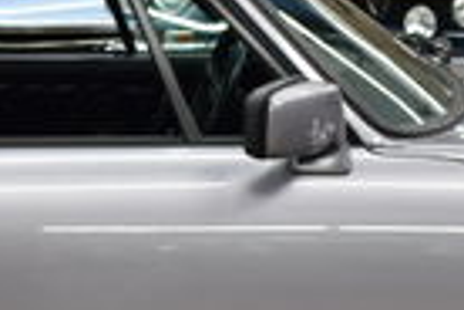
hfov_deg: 10.2
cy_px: 273
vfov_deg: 6.8
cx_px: 17
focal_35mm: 201
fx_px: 2590
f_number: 3.8
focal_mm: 24
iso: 360
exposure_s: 1/40
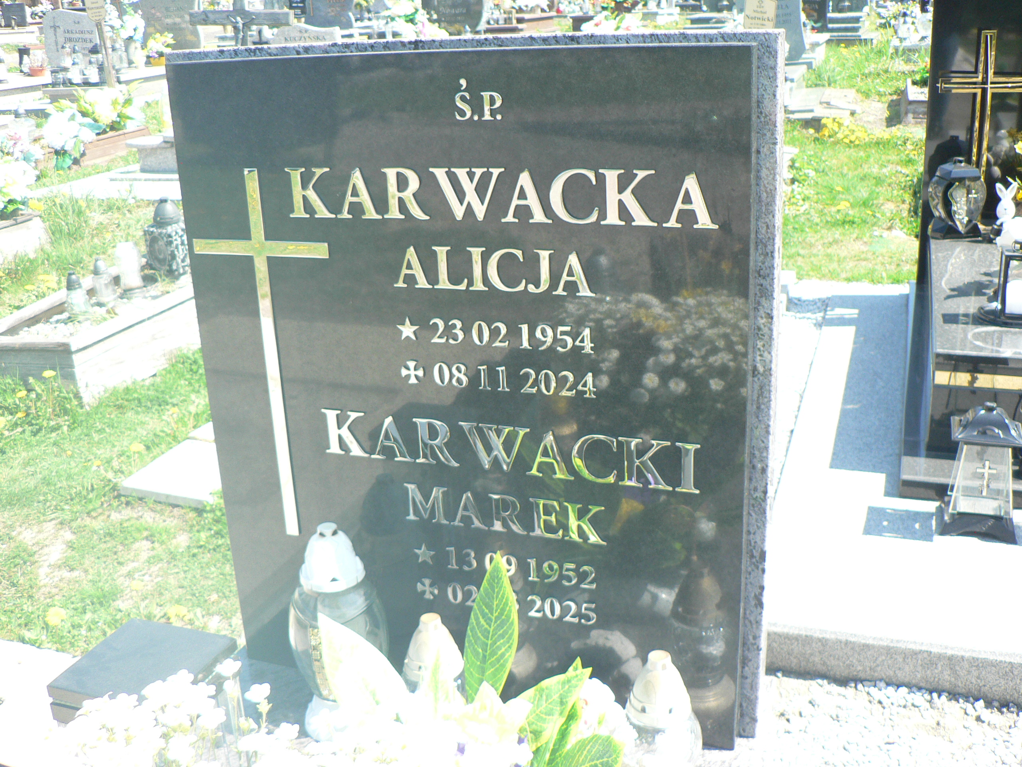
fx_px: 1063
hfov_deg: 51.4
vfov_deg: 39.7
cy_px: 384
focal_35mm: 36
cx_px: 511
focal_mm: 6
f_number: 2.8
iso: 100
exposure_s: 1/320
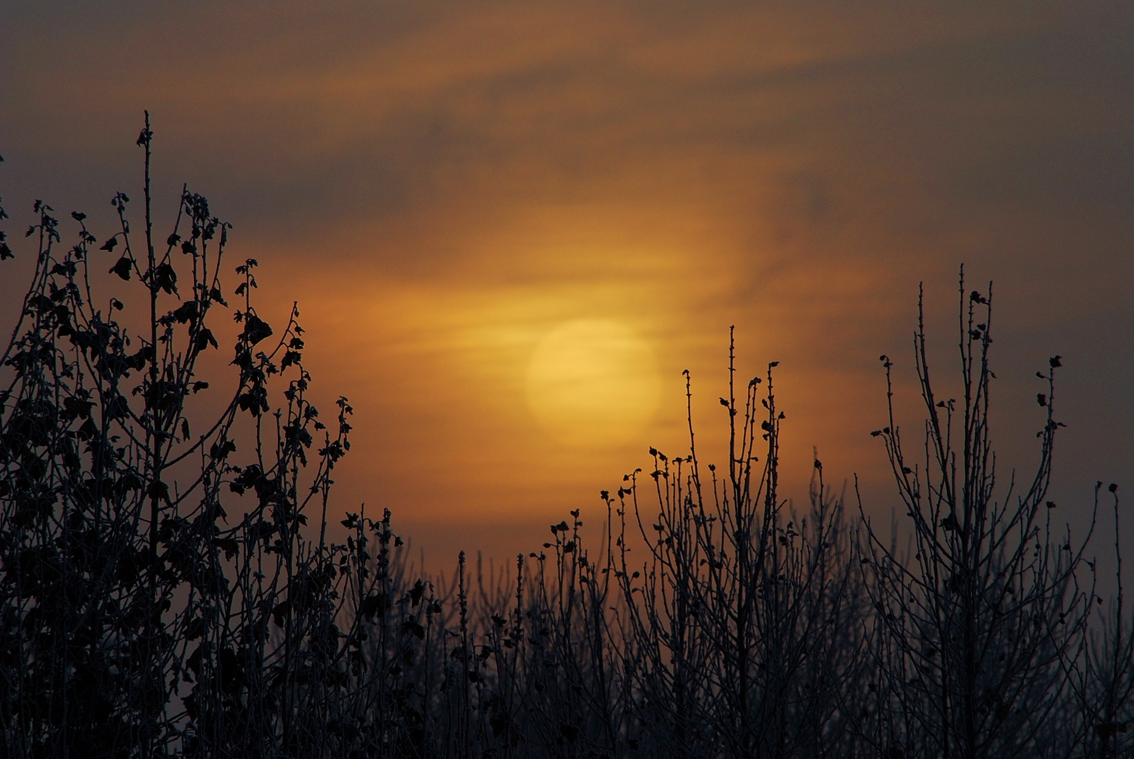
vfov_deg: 3.1
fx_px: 14192
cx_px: 567
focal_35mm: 450
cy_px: 380
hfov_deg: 4.6
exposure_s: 1/400
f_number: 8
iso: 200
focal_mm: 300
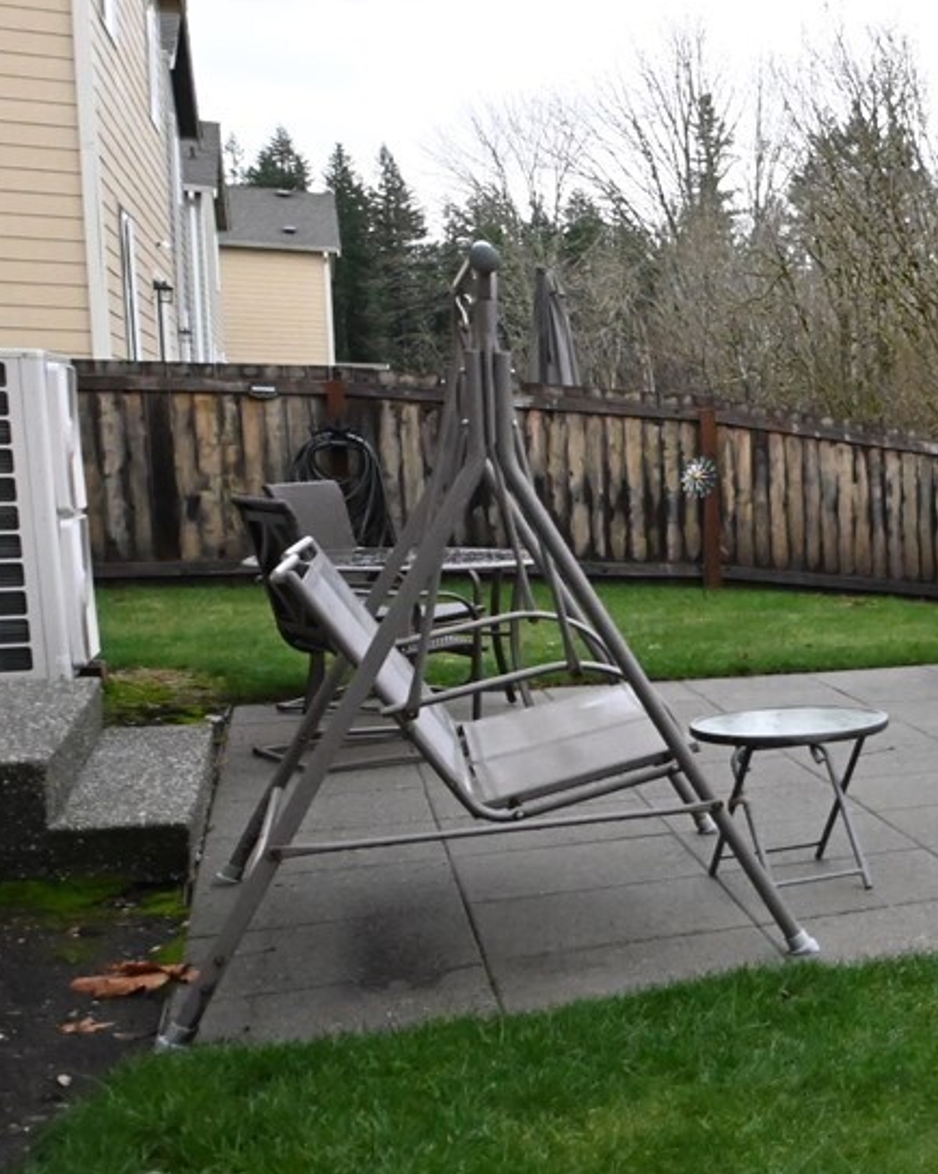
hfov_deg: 22.7
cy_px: 671
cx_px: 1613
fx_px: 1528
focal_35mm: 44
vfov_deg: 41.9
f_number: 3.5
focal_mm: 10
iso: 2800
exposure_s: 1/800
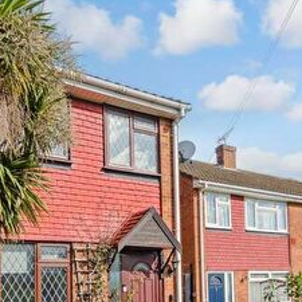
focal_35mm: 37
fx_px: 365
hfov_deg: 44.9
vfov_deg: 43.6
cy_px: 223
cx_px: 136
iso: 400
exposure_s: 1/640
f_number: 8
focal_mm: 14
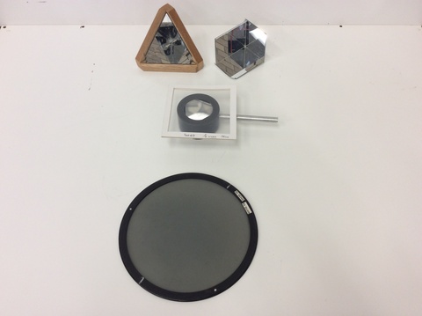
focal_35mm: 32
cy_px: 158
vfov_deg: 44.1
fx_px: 390
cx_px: 211
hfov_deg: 56.9
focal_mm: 3.3
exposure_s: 1/24
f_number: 2.4
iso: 50
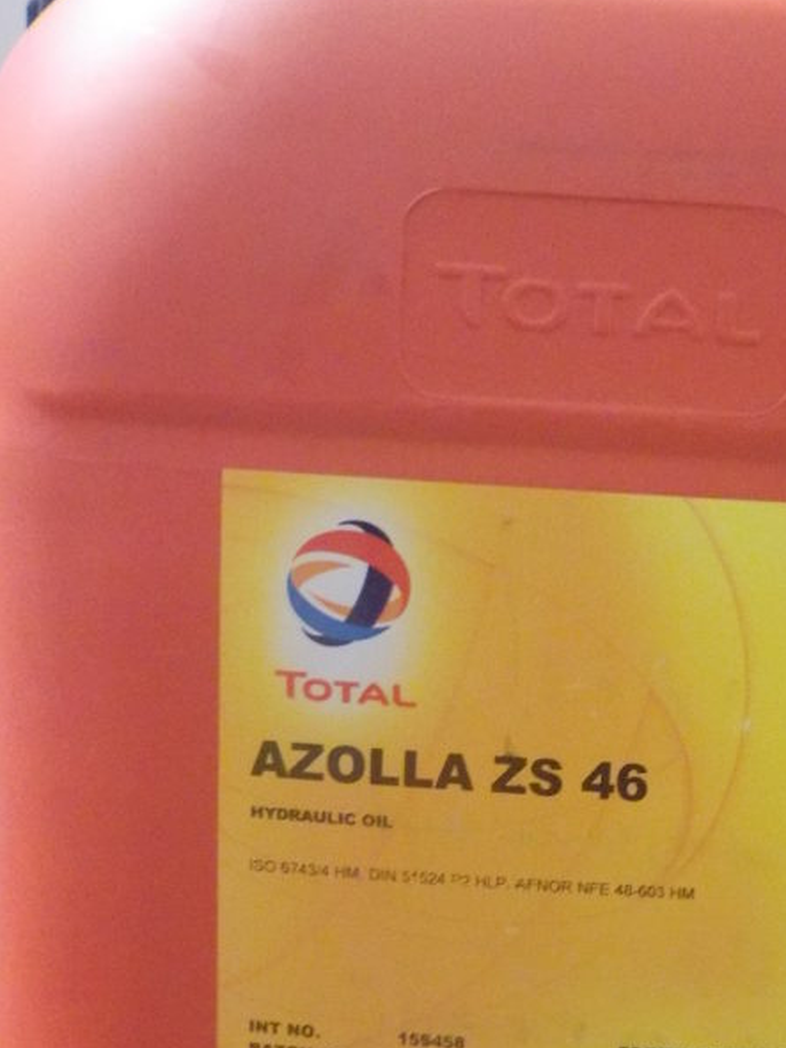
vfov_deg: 35.7
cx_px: 552
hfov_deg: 27.8
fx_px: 1575
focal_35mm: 52
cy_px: 828
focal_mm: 4.1
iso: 800
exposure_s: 1/13
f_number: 3.3
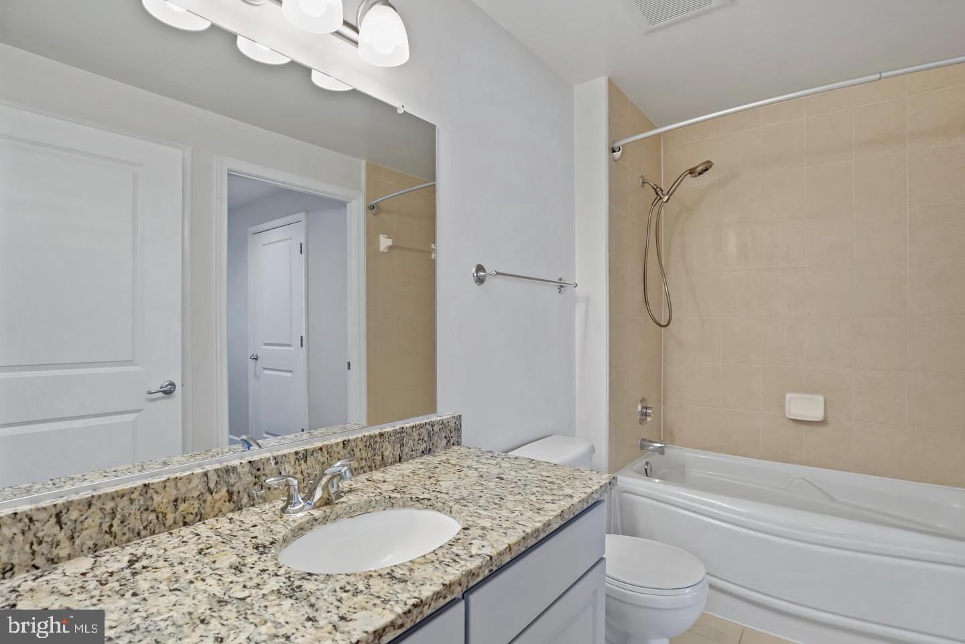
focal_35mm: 16
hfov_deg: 96.7
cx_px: 482
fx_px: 429
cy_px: 322
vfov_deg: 73.7
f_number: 8
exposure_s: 1
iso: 100
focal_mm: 16
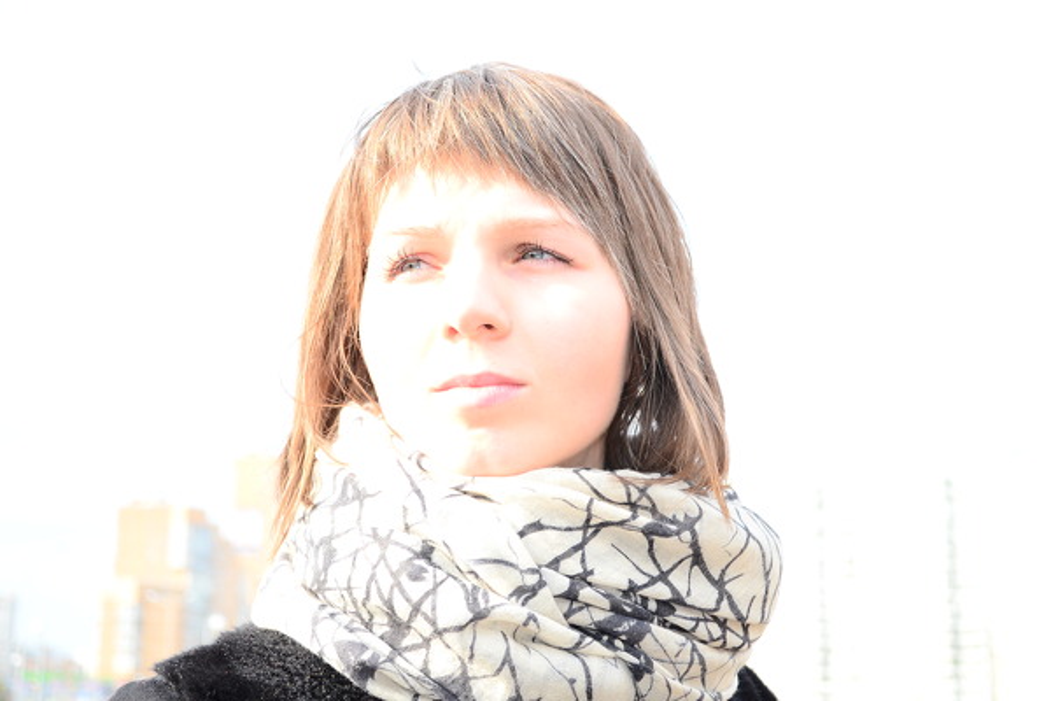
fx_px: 1752
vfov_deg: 22.6
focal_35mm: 60
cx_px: 526
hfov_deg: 33.4
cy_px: 350
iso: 200
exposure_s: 1/200
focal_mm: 40
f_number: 5.3
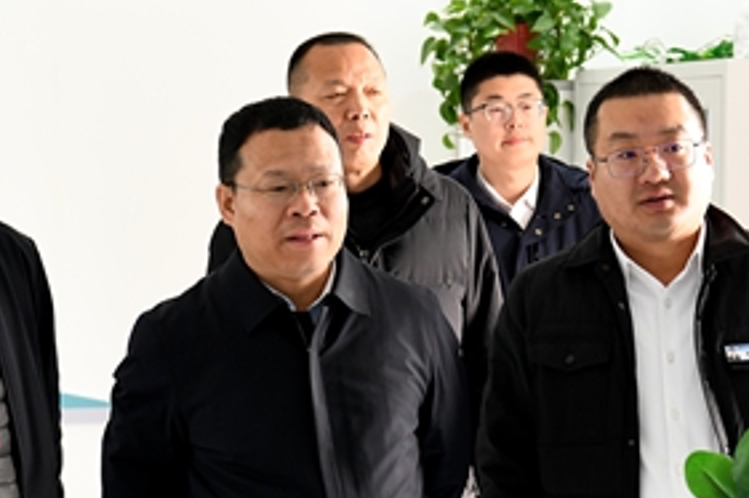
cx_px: 437
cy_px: 309
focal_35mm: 139
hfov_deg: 14.8
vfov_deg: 9.9
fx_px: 2890
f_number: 5.6
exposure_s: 1/125
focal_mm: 65
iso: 2500
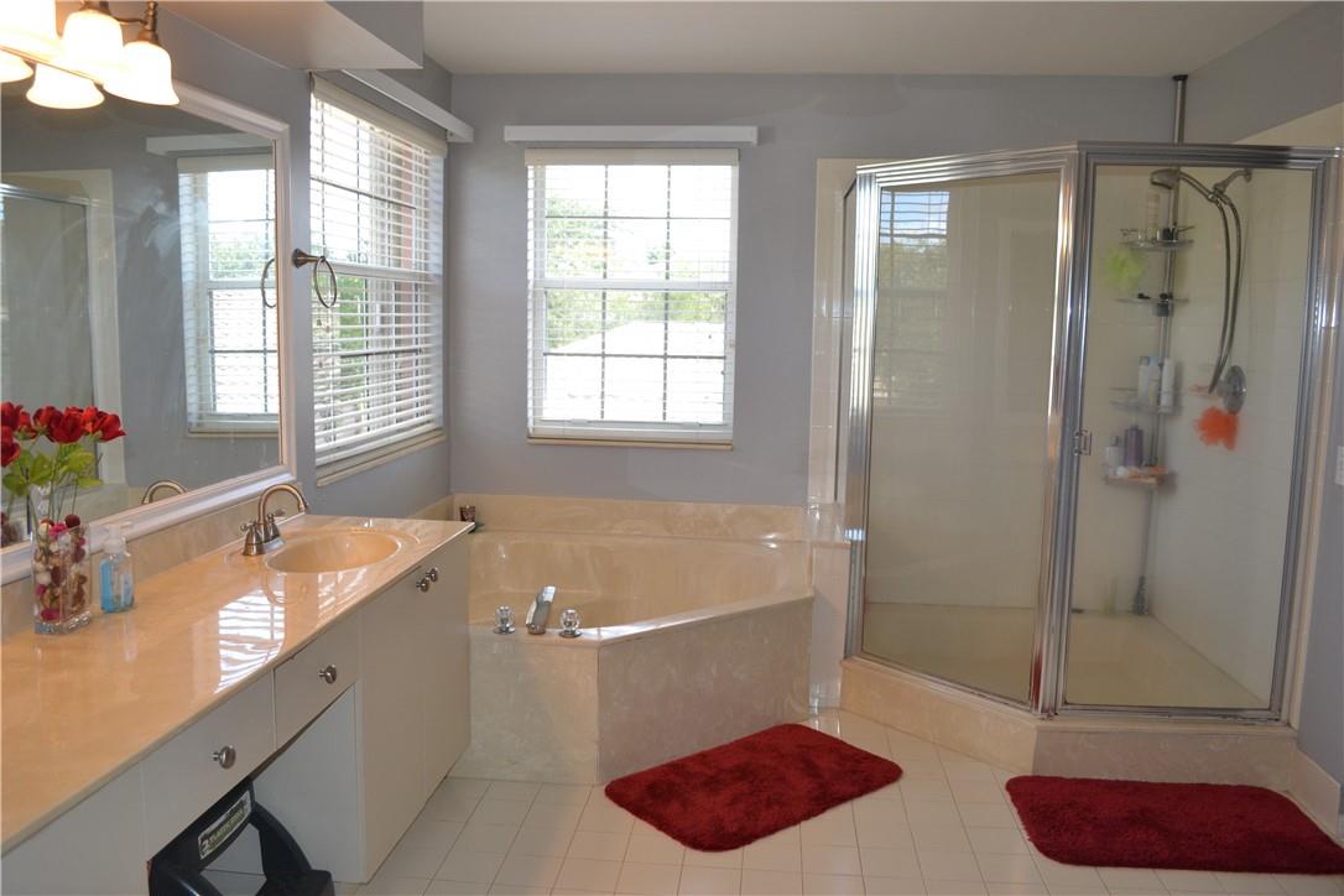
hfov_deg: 67.4
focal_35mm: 27
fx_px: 1008
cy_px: 448
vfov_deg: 47.9
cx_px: 672
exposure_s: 1/125
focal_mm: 18
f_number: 4
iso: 360
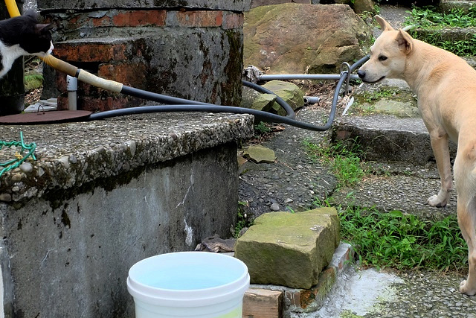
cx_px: 249
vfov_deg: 24.1
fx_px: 741
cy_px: 108
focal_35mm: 56
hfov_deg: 35.6
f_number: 8
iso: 800
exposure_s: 1/240
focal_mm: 23.2
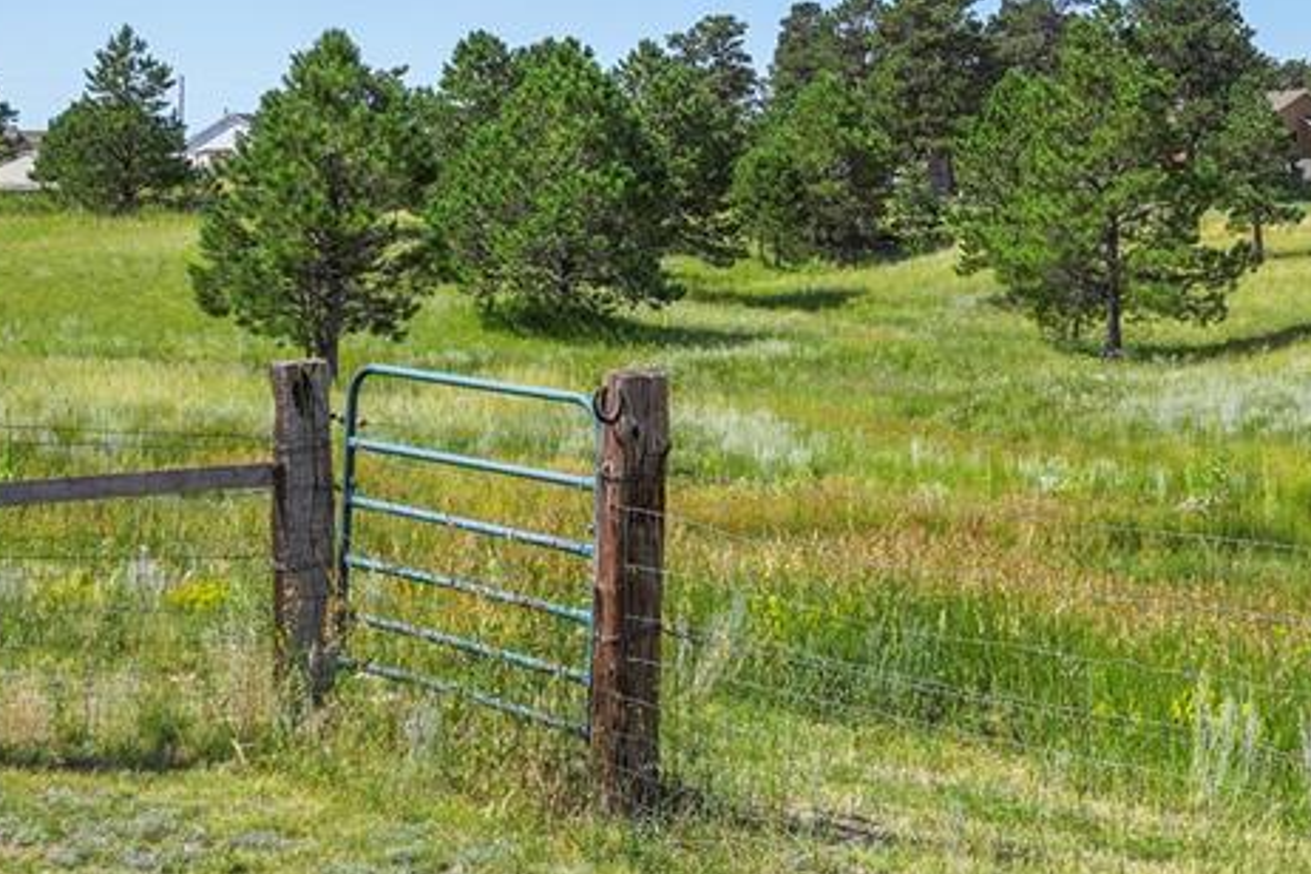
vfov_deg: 21.7
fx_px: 2258
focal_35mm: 62
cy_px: 218
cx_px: 1047
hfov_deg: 31.5
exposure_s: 1/400
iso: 400
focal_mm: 28
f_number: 11
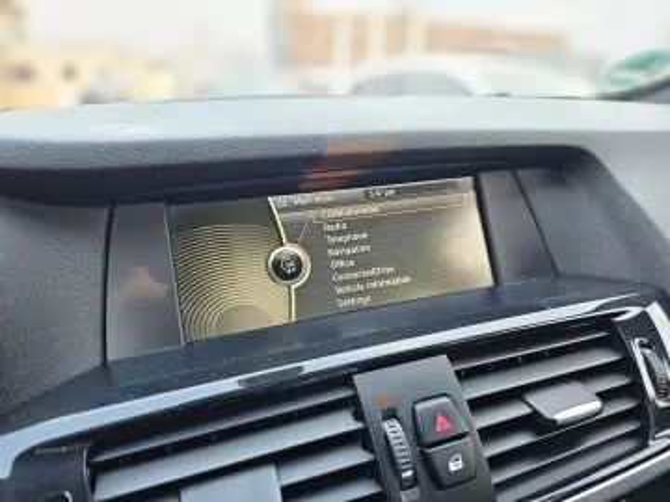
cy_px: 251
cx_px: 335
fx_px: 445
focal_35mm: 23
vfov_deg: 58.9
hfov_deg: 73.9
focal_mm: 6.3
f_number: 1.7
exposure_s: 1/60
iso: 200
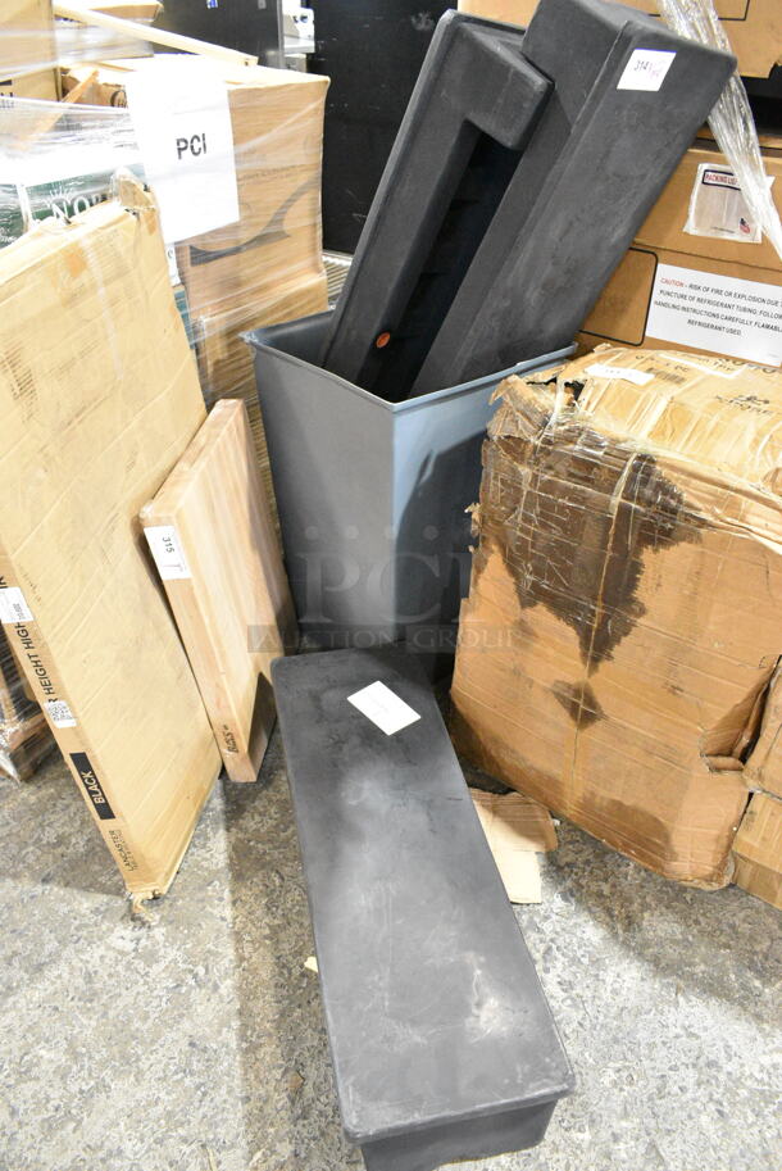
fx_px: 878
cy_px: 586
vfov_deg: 67.3
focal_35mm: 27
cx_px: 391
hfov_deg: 48.0
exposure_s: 1/125
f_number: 5.6
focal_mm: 18
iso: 6400
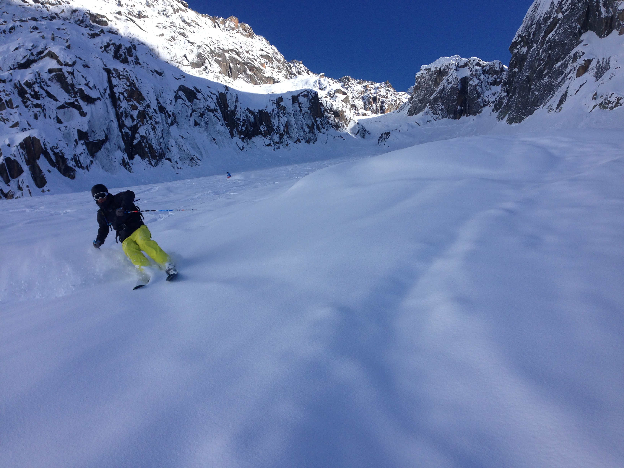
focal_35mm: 33
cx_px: 312
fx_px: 595
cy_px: 234
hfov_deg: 55.4
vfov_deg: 42.9
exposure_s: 1/1869
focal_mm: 4.12
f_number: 2.4
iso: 50
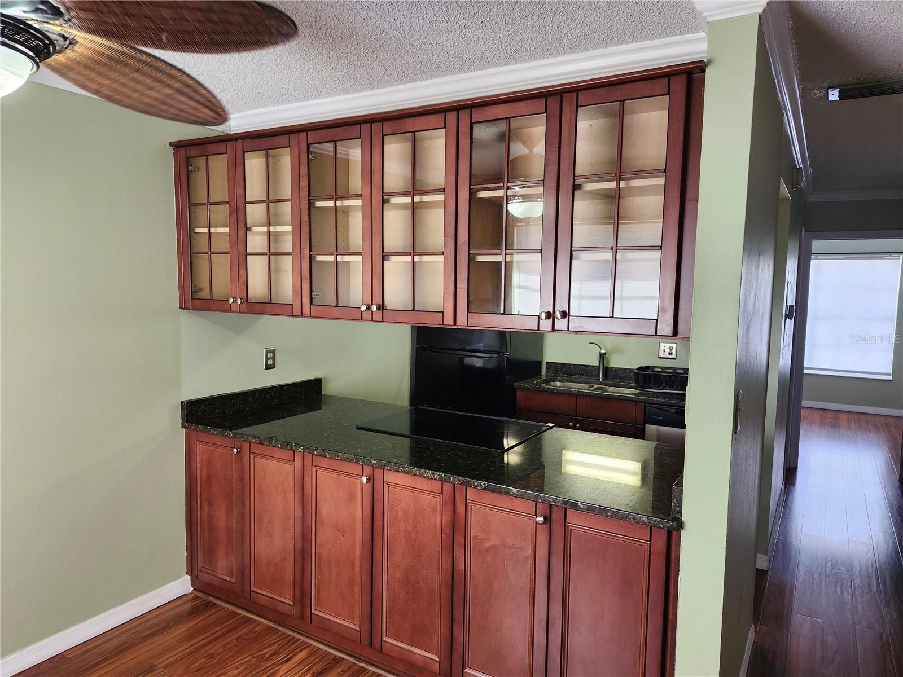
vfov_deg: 58.9
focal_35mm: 23
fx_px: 600
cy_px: 338
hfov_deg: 73.9
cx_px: 452
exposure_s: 1/120
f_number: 1.8
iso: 200
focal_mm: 5.54
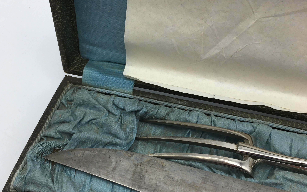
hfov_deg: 47.2
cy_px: 102
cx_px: 153
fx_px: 351
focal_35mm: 42
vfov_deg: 30.5
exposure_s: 1/187
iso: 25
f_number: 2.2
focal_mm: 4.15
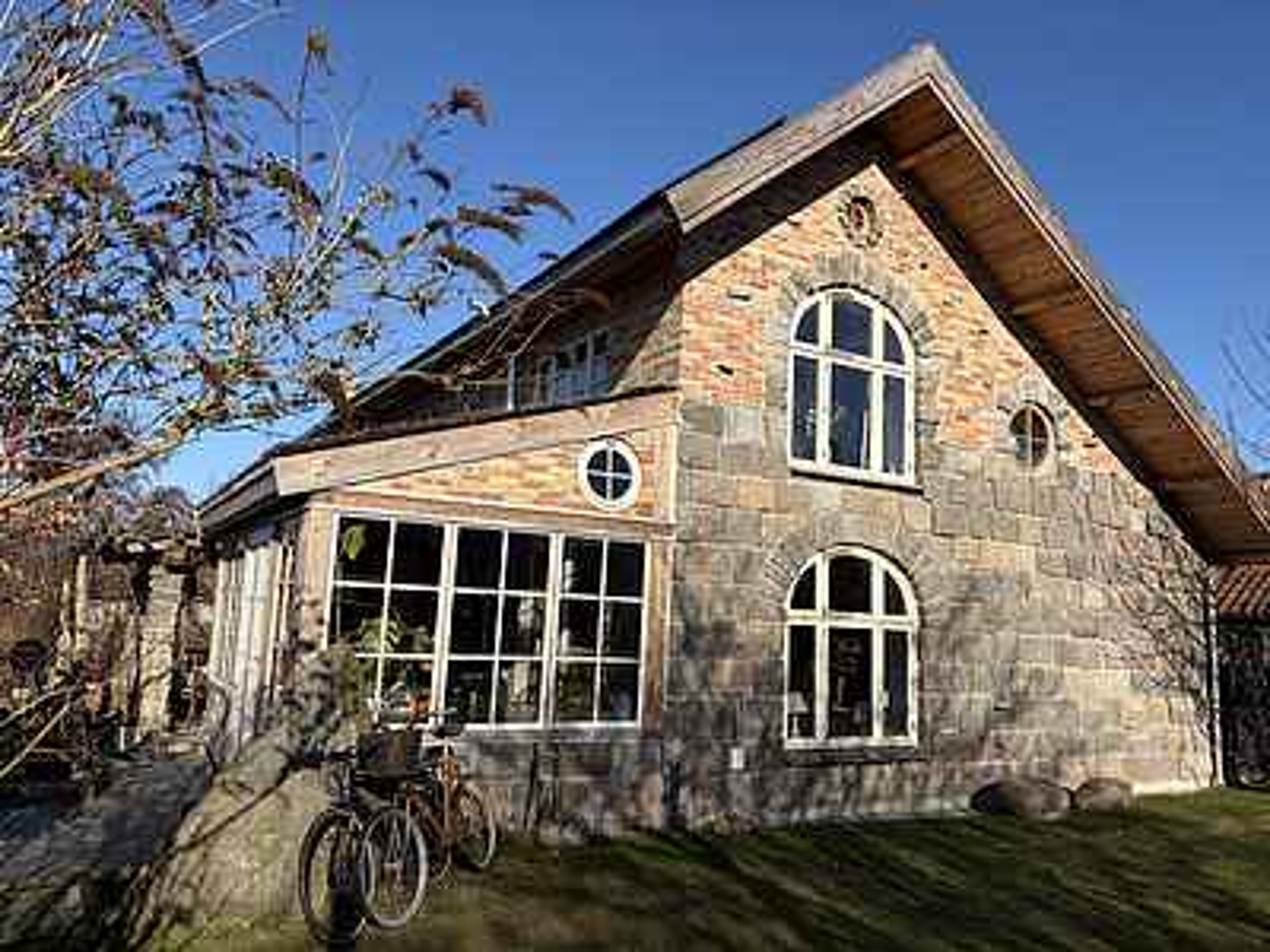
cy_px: 476
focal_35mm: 26
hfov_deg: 67.3
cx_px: 635
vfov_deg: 53.1
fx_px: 954
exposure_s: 1/4608
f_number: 1.6
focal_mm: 5.96
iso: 50
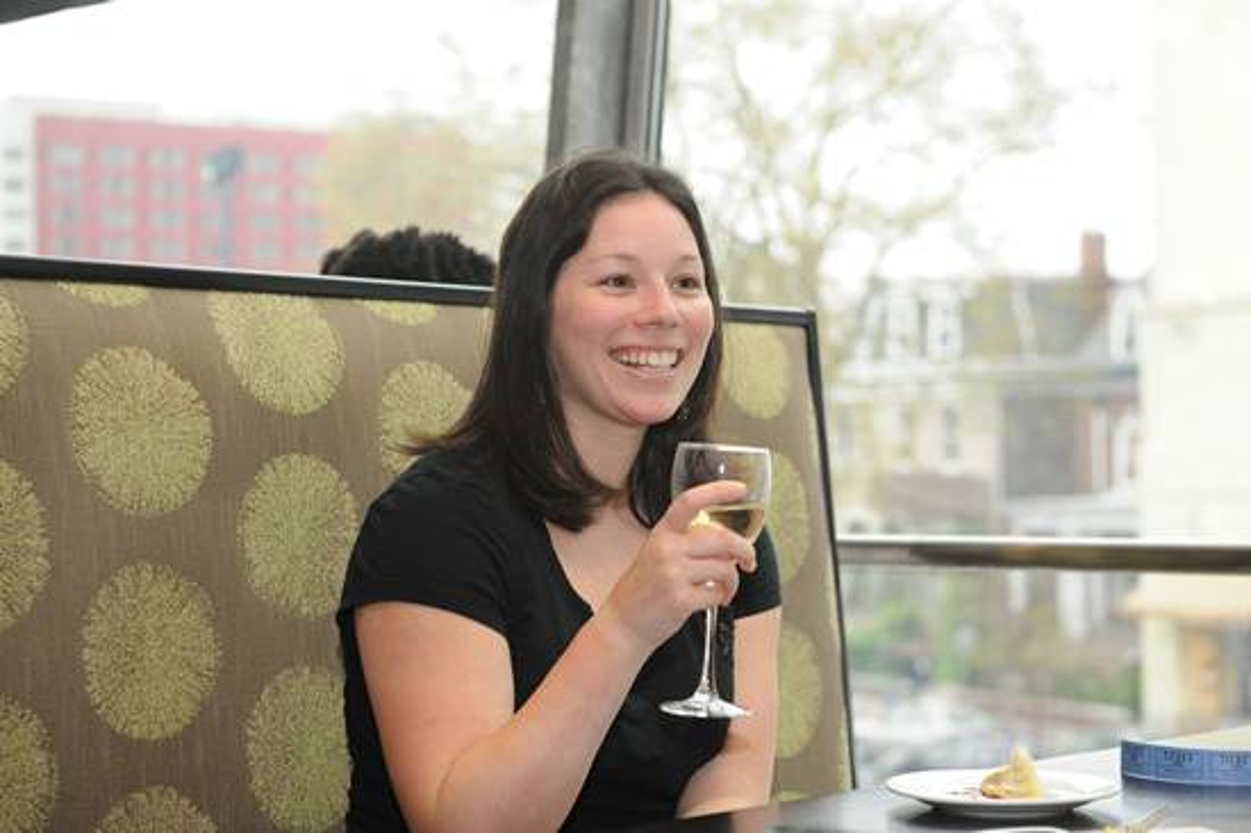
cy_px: 416
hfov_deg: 28.9
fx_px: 2431
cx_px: 626
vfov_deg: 19.4
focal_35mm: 70
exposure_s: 1/160
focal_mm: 70
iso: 2000
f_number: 4.5
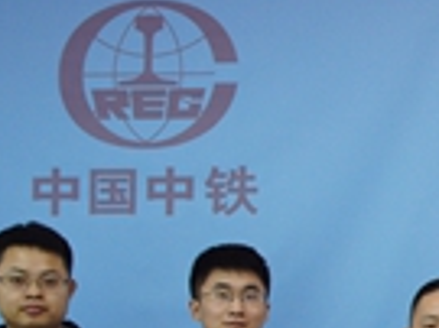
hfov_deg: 14.6
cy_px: 398
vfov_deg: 12.0
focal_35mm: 120
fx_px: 1520
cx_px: 764
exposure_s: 1/40
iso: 1600
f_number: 4
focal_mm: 24
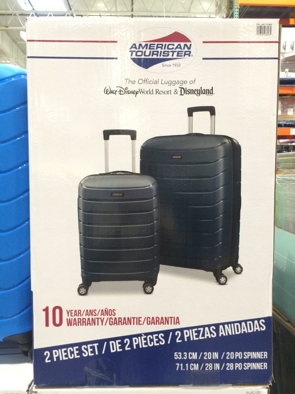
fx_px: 330
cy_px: 197
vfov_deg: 61.7
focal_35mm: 29
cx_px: 148
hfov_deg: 48.2
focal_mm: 4.15
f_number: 2.2
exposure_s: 1/30
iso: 125
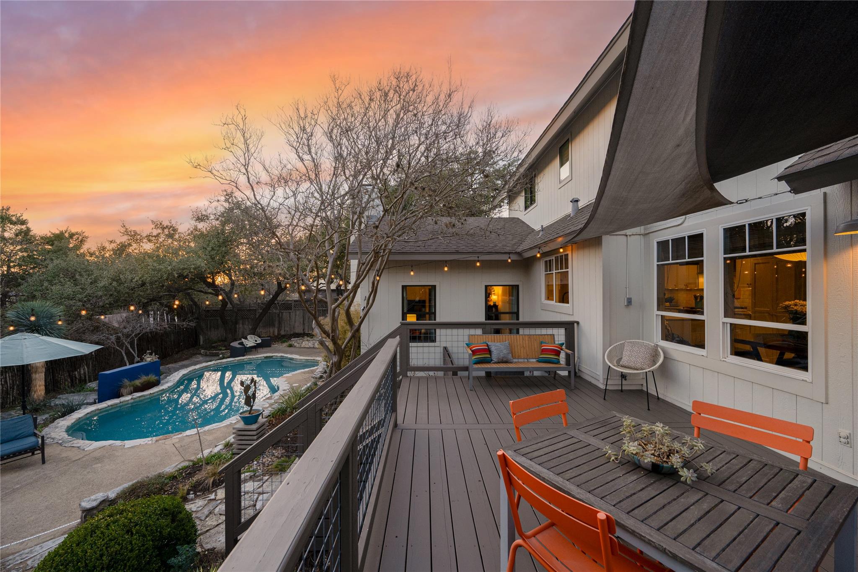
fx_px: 334
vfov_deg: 81.2
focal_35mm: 14
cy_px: 286
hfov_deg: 104.3
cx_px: 429
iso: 800
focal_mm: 14
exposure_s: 1/500
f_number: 8
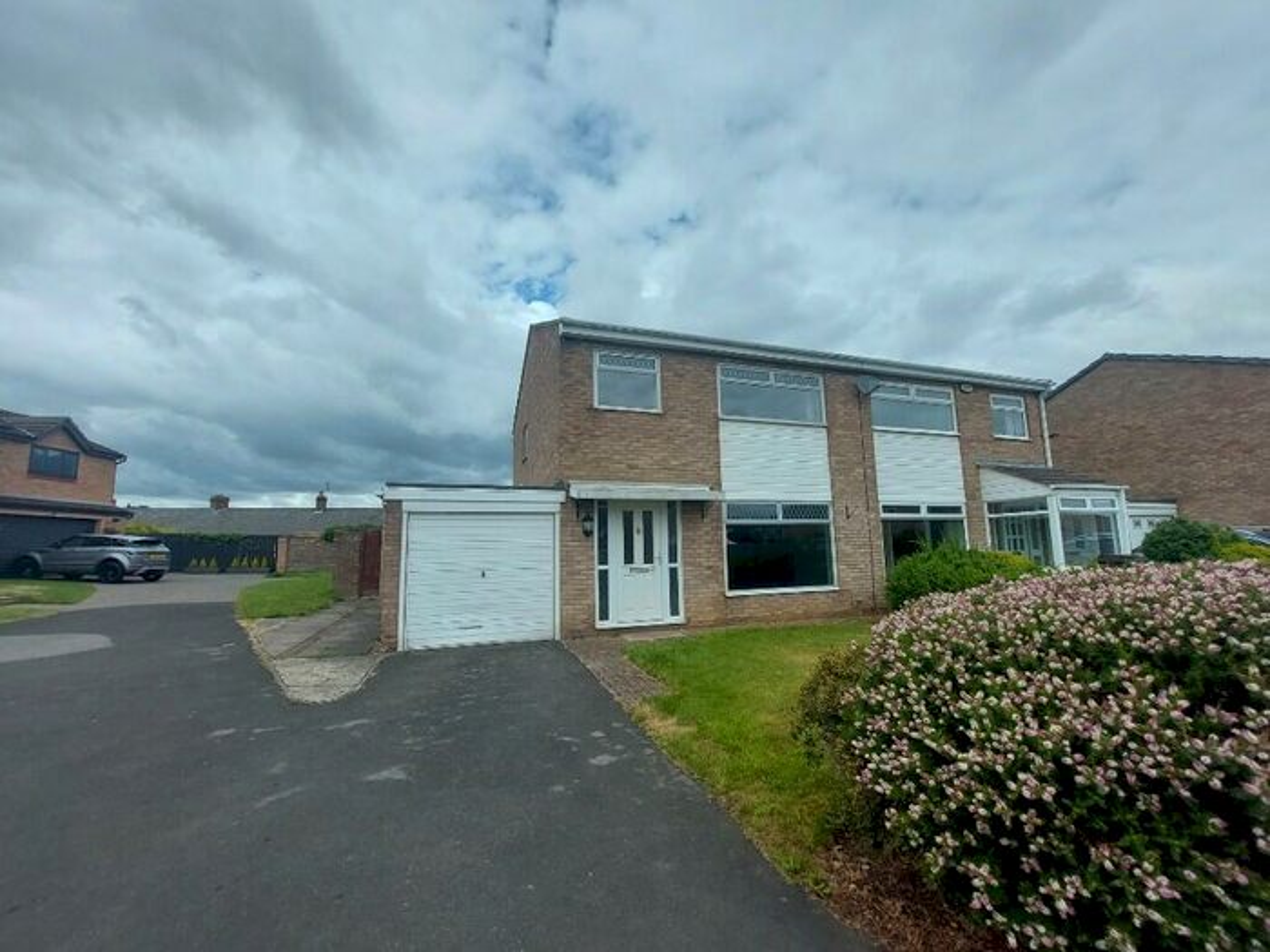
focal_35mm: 13
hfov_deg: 106.2
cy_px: 476
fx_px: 477
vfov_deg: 89.9
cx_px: 635
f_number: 2.2
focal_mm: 1.74
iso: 50
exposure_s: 1/2266
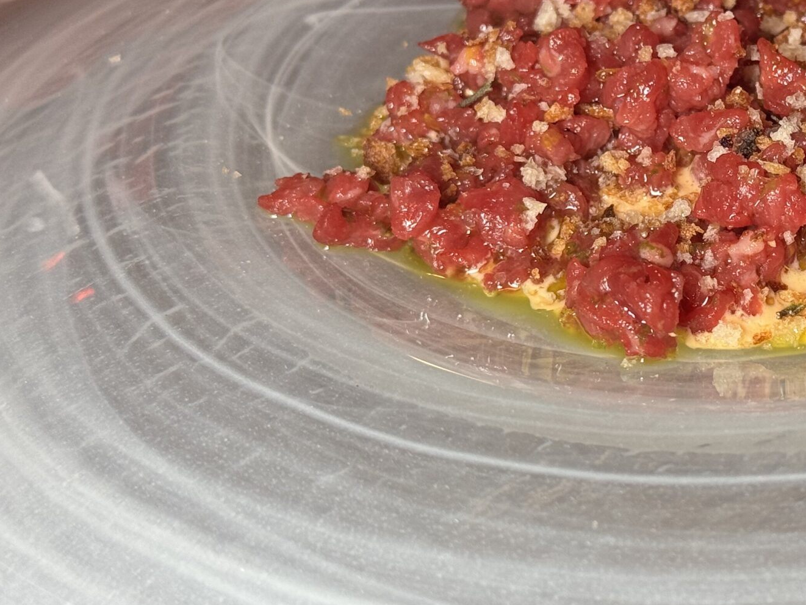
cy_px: 142
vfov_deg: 15.8
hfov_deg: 20.6
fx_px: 2166
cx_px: 749
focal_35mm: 93
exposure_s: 1/50
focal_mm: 6.76
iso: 80
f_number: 1.78
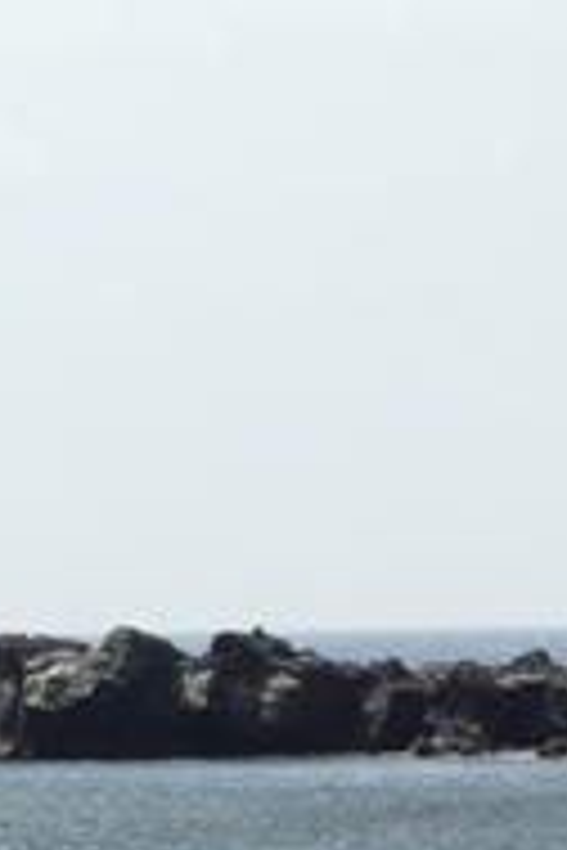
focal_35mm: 319
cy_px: 832
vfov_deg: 6.4
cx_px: 952
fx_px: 7536
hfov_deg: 4.3
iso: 100
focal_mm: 14.3
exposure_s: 1/320
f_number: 5.6
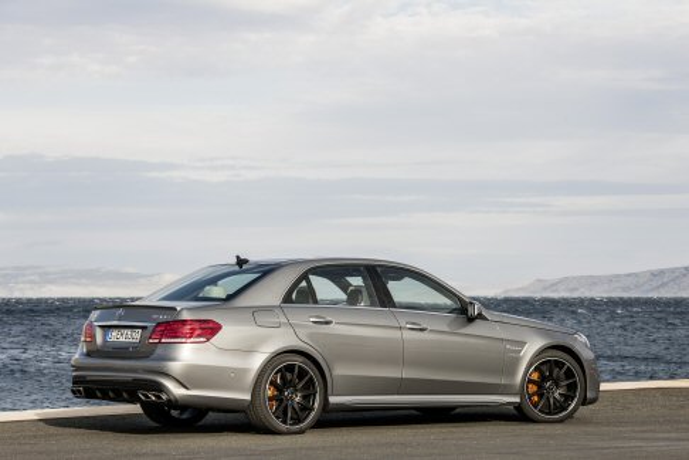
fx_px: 2105
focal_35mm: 110
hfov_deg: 18.6
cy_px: 230
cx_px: 344
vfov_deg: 12.5
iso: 100
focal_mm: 110
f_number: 8
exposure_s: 1/125
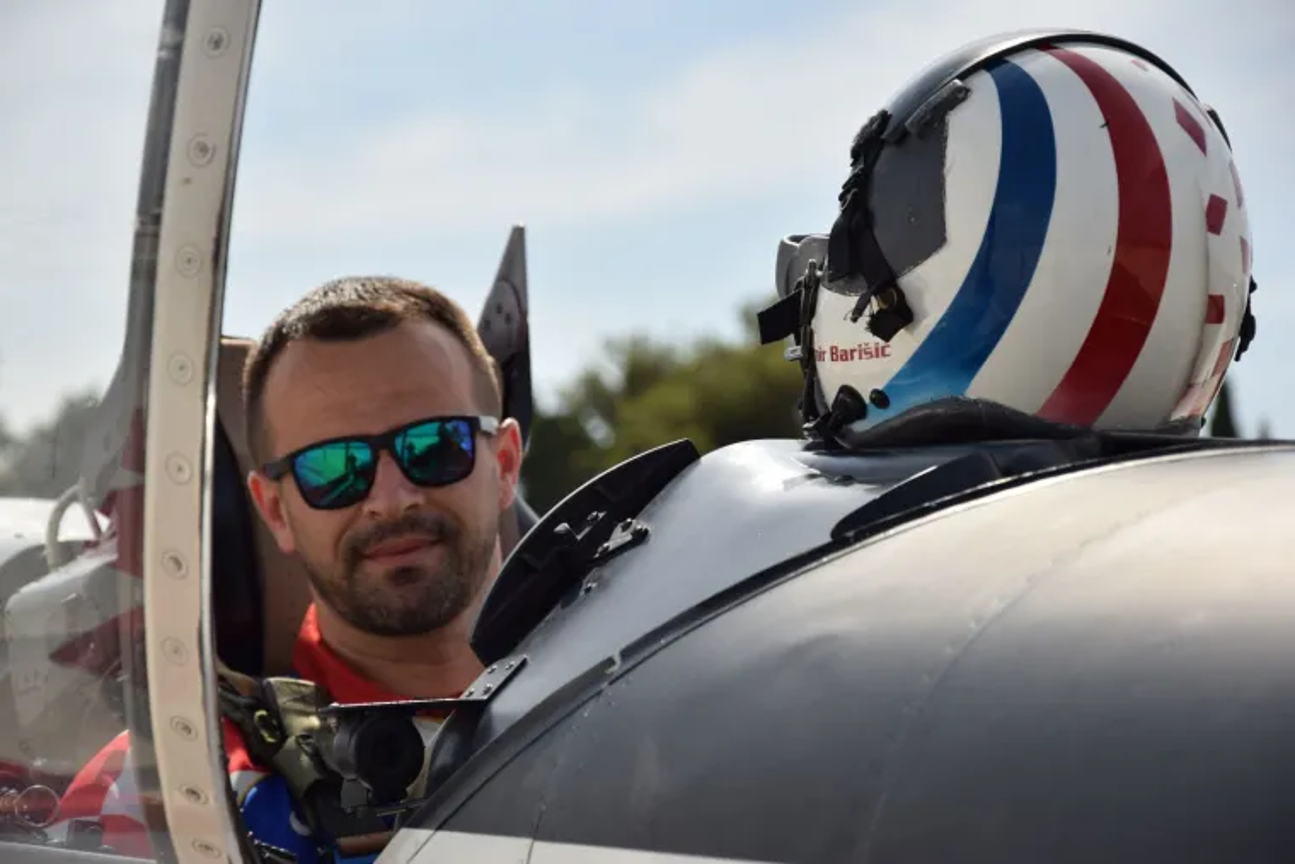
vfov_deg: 10.2
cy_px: 432
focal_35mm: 135
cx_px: 648
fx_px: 4857
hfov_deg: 15.2
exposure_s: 1/640
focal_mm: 90
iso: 100
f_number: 6.3
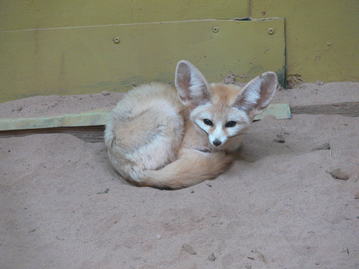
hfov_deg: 8.6
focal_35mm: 229
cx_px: 180
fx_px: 2375
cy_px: 134
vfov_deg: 6.5
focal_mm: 48.3
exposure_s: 1/15
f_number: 3.6
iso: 200
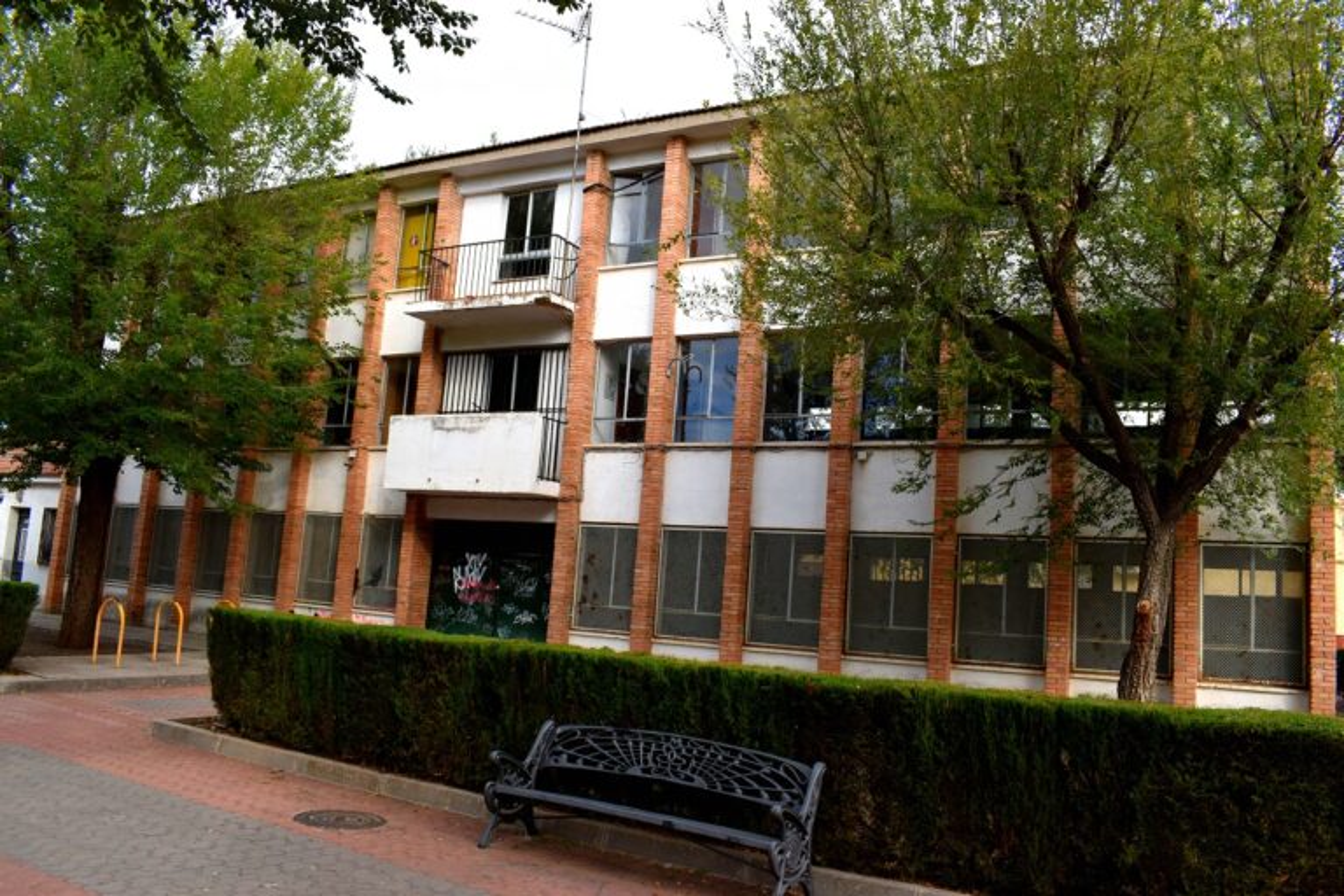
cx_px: 672
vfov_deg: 47.9
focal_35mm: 27
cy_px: 448
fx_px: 1008
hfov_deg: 67.4
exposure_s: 1/250
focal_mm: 18
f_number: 8
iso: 280
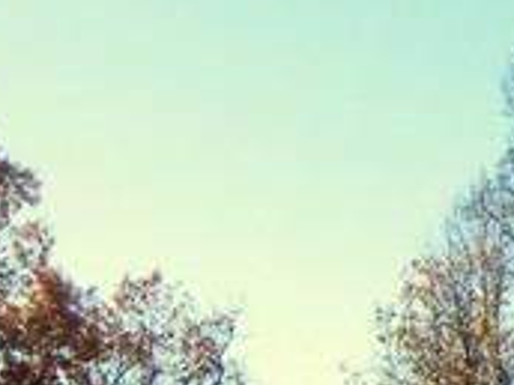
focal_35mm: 161
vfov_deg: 8.9
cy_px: 639
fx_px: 2391
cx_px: -421
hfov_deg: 11.4
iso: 64
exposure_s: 1/190
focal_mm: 4.7
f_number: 5.6
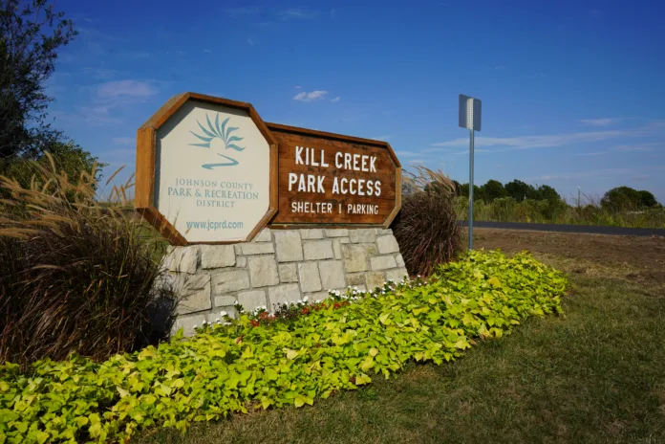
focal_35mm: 29
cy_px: 222
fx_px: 536
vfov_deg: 45.0
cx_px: 332
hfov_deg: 63.7
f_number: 10
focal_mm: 29
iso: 100
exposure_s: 1/320
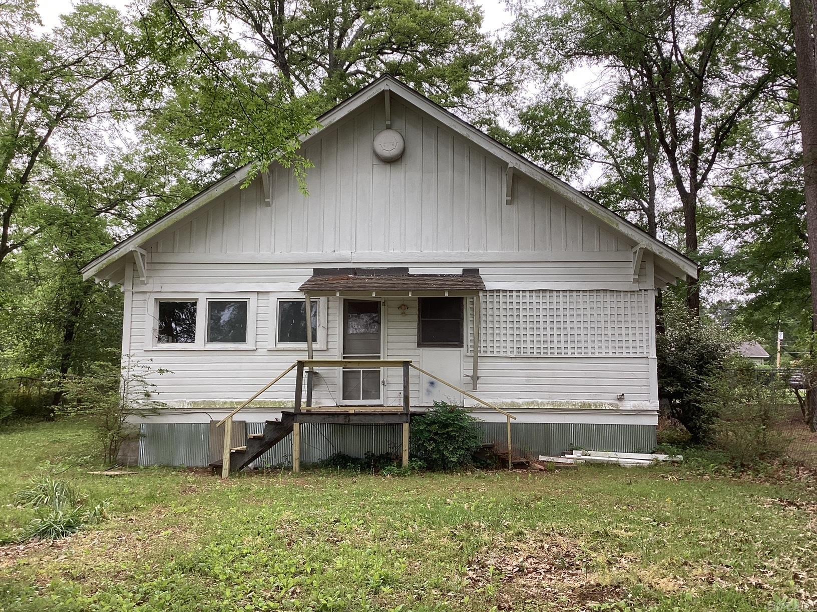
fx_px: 732
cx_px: 408
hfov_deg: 58.4
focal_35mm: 31
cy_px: 306
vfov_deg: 45.4
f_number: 2.4
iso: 40
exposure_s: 1/120
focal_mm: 3.3
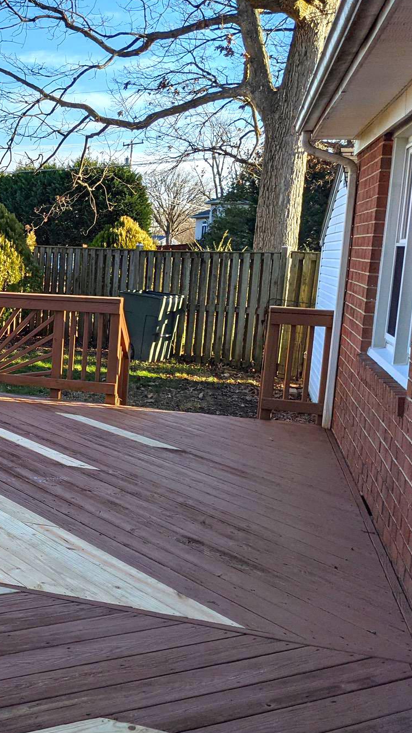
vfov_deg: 45.5
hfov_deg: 23.4
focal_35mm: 45
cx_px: -129
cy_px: 354
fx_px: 874
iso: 49
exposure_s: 1/1805
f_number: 1.73
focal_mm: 4.38
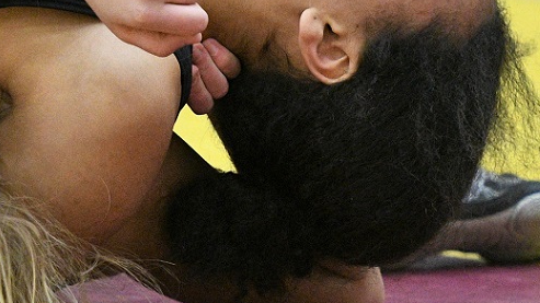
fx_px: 8893
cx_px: -47
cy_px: 85
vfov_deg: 2.0
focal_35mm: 621
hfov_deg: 3.5
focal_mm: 165
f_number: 2.8
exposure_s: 1/800
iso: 5000
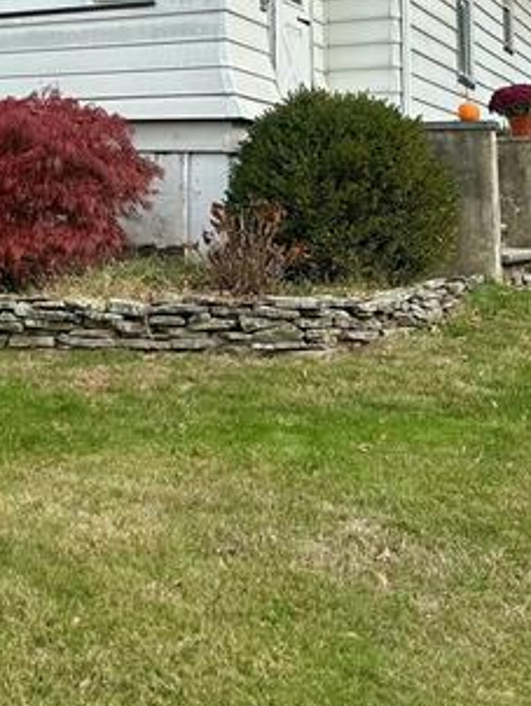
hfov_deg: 23.1
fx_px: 1246
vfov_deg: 30.3
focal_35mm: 61
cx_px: -5
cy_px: 68
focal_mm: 6.86
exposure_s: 1/2882
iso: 80
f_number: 1.78
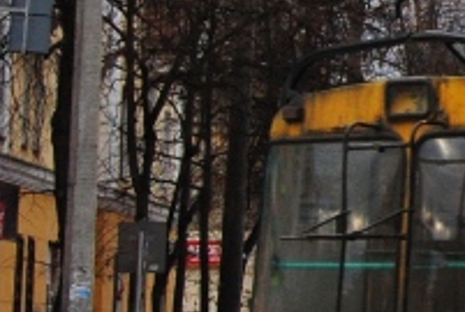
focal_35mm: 304
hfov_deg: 6.6
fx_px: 3935
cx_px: 939
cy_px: -66
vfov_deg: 4.5
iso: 400
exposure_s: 1/250
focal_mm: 34
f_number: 5.6
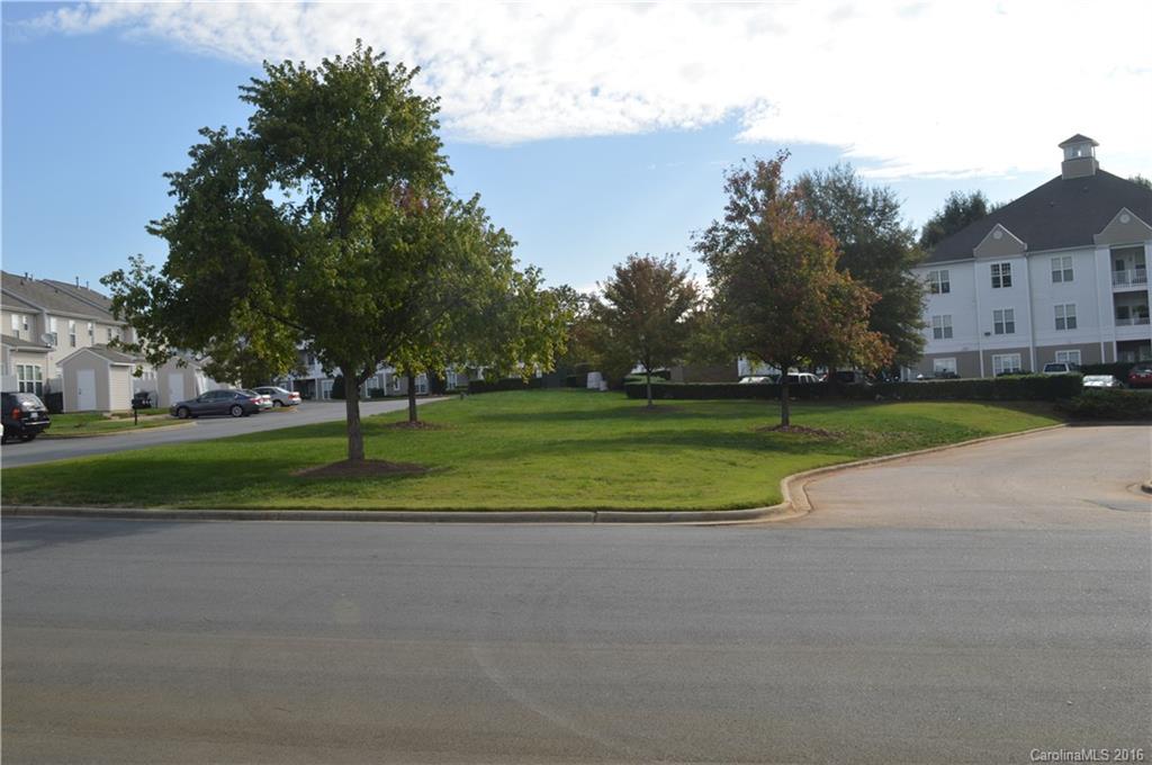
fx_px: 1055
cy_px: 382
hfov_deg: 57.3
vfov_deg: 39.9
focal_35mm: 33
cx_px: 576
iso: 100
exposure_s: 1/200
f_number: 9
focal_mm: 22
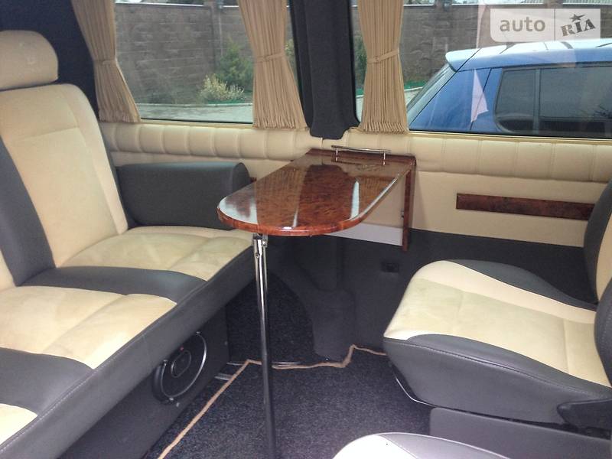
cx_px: 306
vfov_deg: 42.9
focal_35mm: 33
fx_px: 583
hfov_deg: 55.4
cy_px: 230
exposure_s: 1/20
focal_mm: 4.1
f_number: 2.4
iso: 160
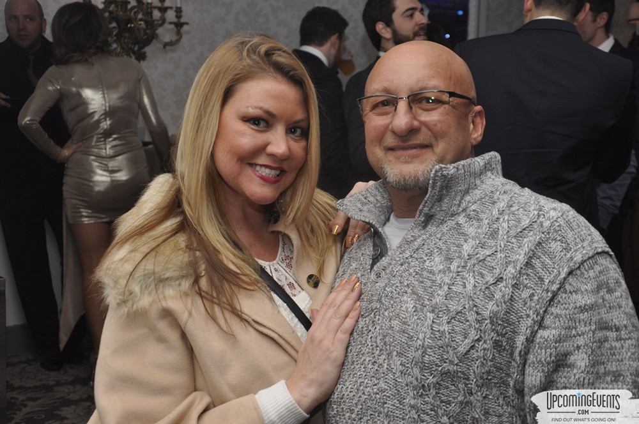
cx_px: 320
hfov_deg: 35.1
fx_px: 1010
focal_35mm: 57
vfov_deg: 23.7
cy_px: 212
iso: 400
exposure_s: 1/60
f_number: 5
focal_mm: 38
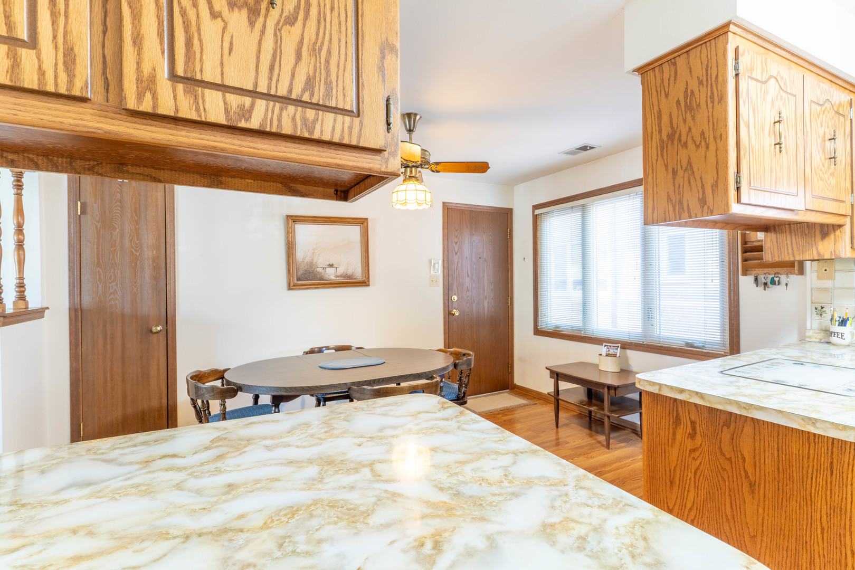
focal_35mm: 17
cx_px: 428
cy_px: 285
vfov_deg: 70.4
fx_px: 404
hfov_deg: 93.3
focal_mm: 17
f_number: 9
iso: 125
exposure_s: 1/13
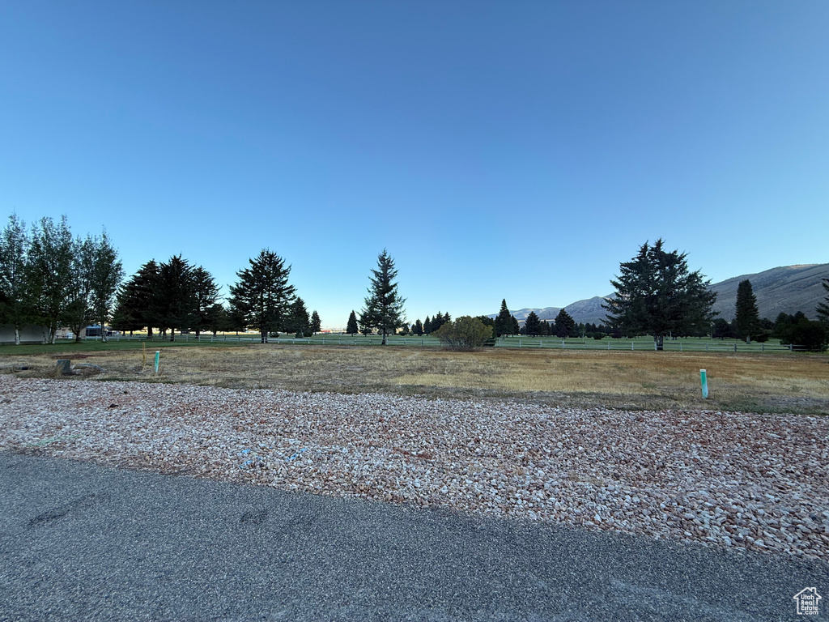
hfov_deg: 102.1
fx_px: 335
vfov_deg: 85.7
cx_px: 414
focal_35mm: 14
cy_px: 311
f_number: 2.2
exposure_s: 1/527
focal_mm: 2.22
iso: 50
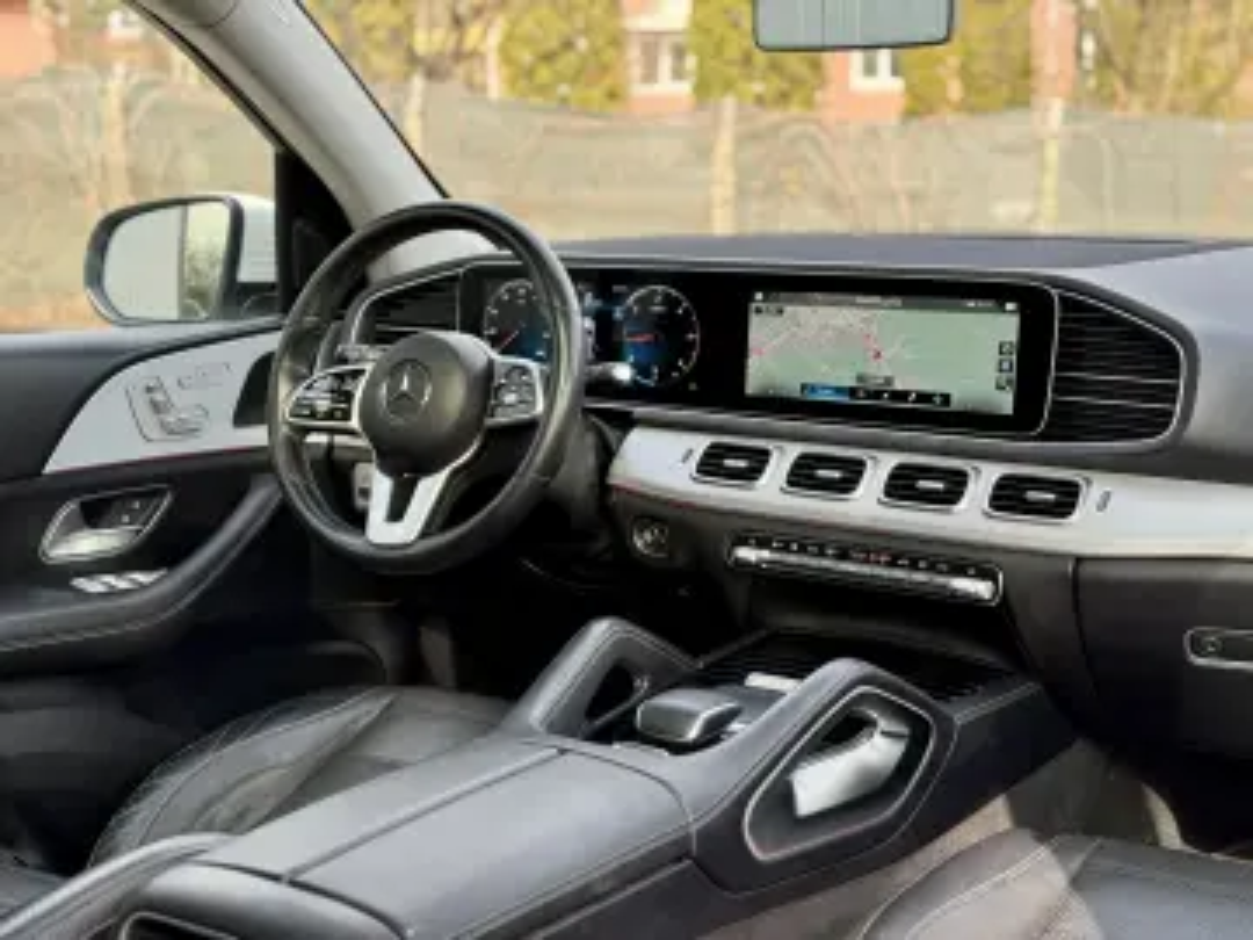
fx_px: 1737
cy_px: 470
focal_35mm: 48
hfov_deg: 39.7
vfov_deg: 30.3
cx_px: 626
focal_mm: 6.76
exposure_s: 1/418
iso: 80
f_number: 1.78
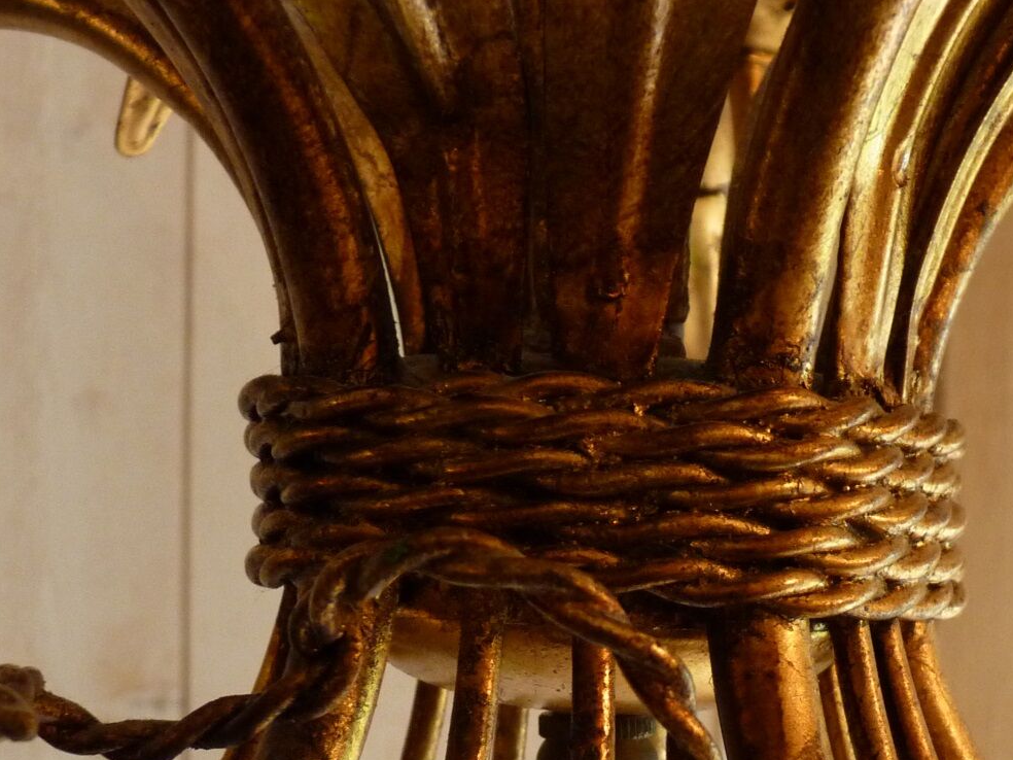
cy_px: 706
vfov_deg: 22.0
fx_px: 1902
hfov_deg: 29.7
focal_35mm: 65
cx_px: 617
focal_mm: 5.3
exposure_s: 1/30
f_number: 3
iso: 320
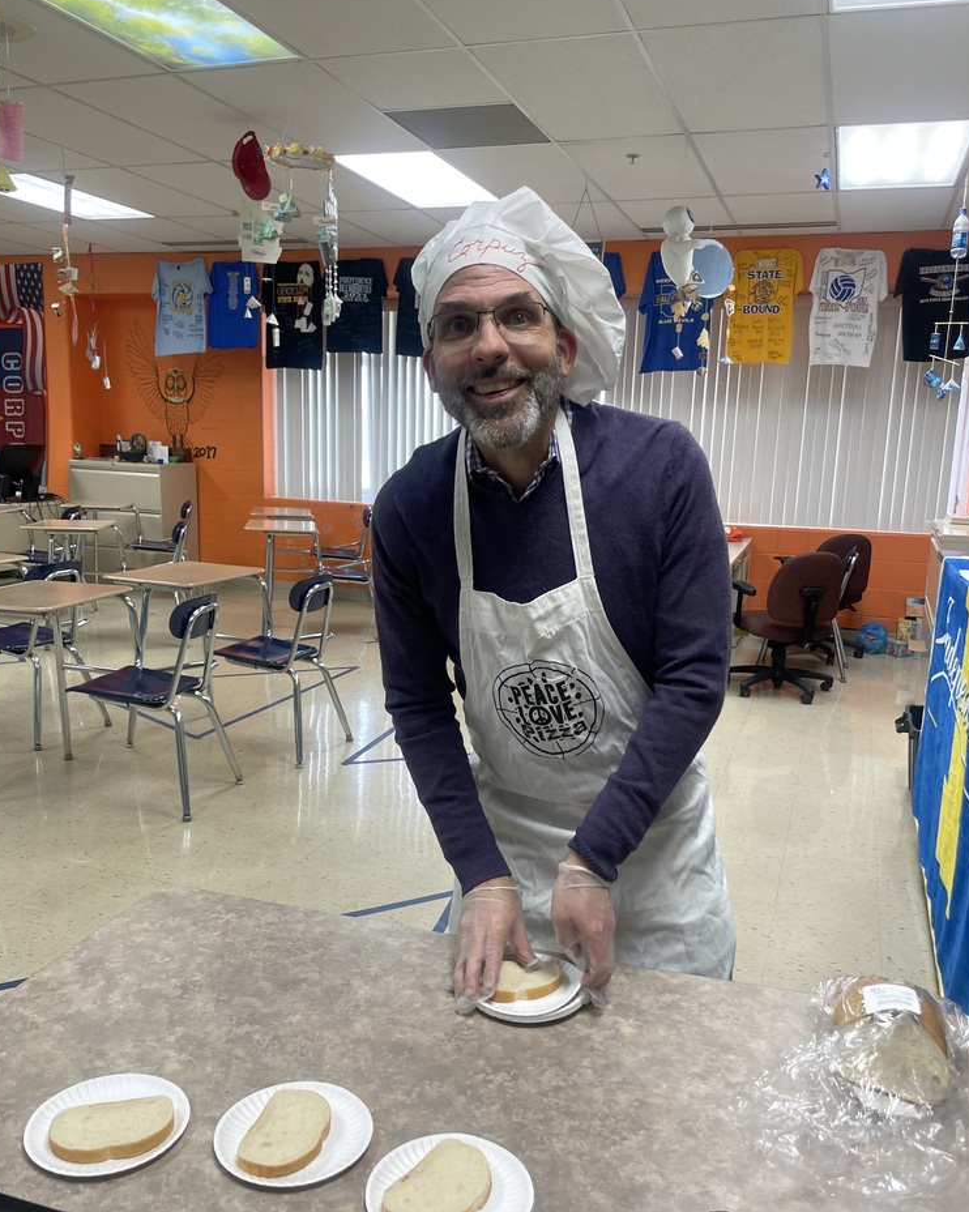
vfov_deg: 62.2
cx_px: 486
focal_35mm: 28
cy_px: 649
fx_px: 1004
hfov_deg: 51.5
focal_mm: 4.2
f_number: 1.6
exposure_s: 1/120
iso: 125
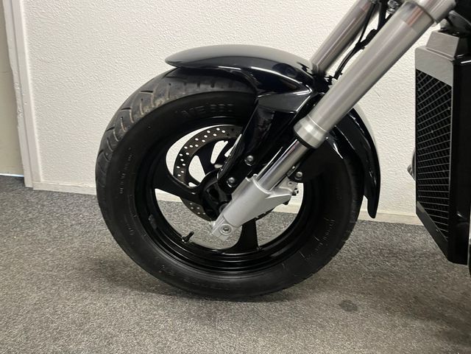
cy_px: 177
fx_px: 354
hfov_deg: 67.3
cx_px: 236
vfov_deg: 53.1
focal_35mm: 26
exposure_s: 1/50
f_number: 1.6
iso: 320
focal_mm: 5.1
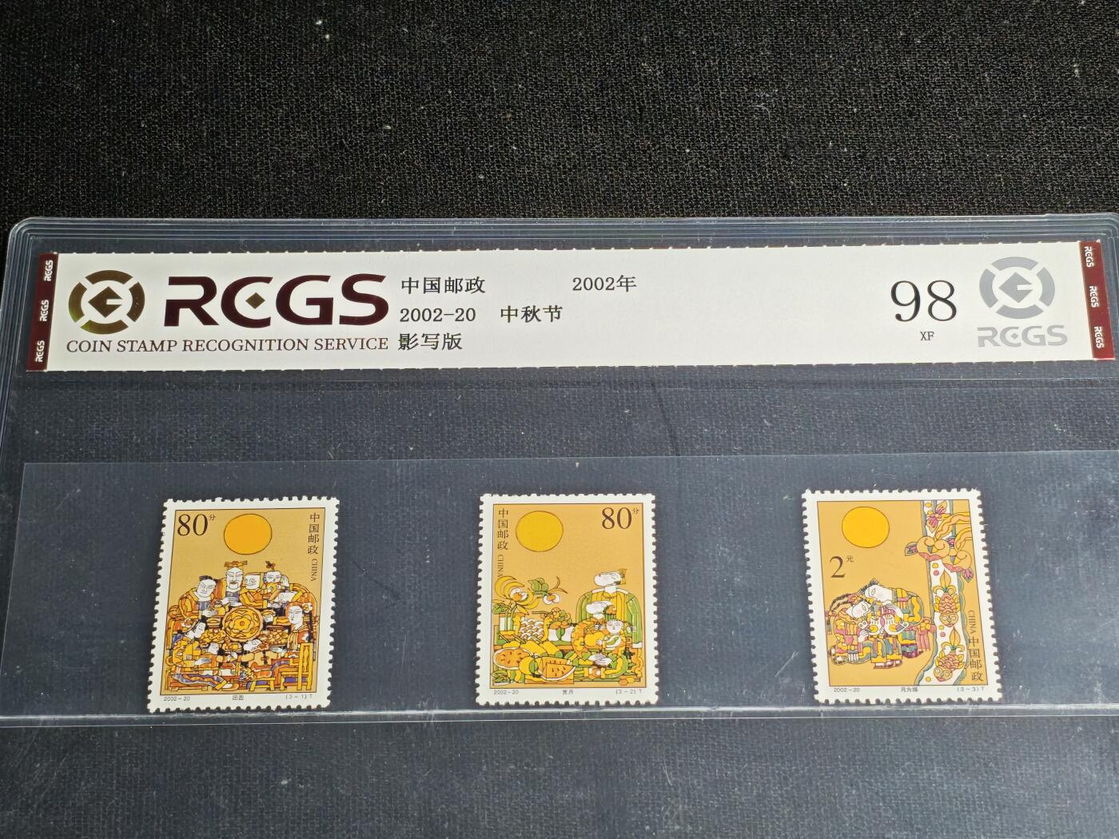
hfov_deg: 24.7
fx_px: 2554
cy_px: 420
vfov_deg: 18.7
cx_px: 560
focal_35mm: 79
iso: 50
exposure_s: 1/423
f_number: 1.5
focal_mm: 4.94
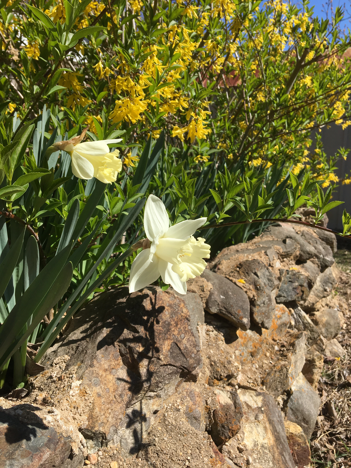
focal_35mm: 29
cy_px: 234
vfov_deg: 61.7
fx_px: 392
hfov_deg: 48.2
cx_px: 176
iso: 25
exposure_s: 1/1832
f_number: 2.2
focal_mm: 4.15
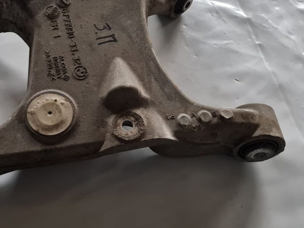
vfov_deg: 32.2
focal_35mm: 45
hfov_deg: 40.8
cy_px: 103
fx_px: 395
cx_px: 75
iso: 500
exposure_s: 1/50
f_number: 1.8
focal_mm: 5.4
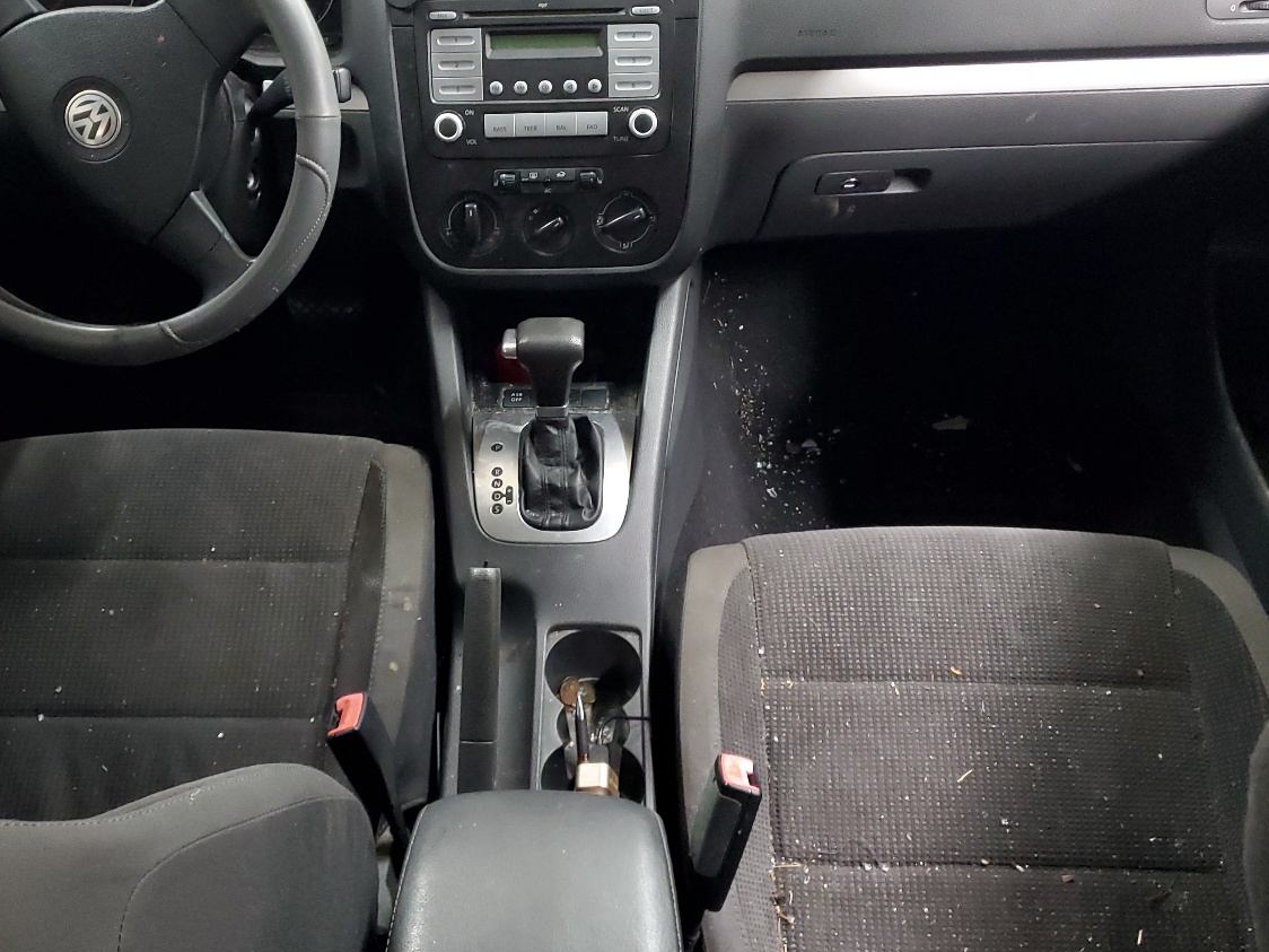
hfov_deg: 49.9
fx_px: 1356
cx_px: 533
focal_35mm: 37
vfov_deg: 38.6
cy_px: 442
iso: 321
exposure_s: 1/24
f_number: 1.5
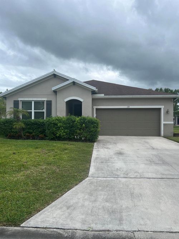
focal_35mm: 26
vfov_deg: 67.3
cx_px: 90
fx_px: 179
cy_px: 120
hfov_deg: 53.0
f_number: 1.5
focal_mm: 5.7
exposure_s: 1/2208
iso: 50
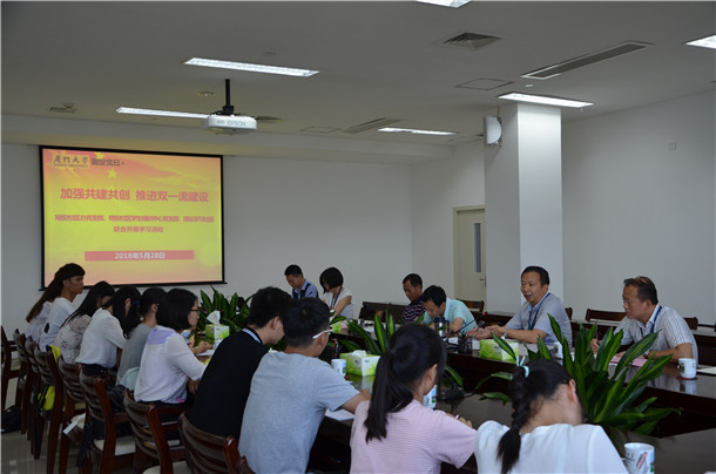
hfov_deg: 49.6
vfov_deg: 34.1
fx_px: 774
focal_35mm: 39
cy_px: 237
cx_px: 358
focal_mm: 26
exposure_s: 1/80
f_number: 4.5
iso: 400
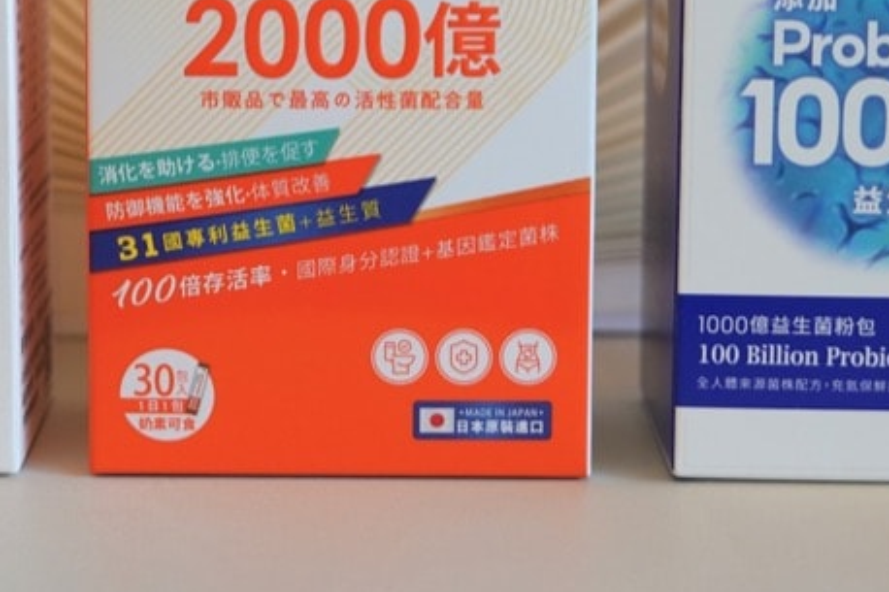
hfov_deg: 20.7
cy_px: 6
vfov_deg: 13.8
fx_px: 2418
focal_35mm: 98
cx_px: 272
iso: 1000
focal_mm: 44.9
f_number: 4
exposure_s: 1/160
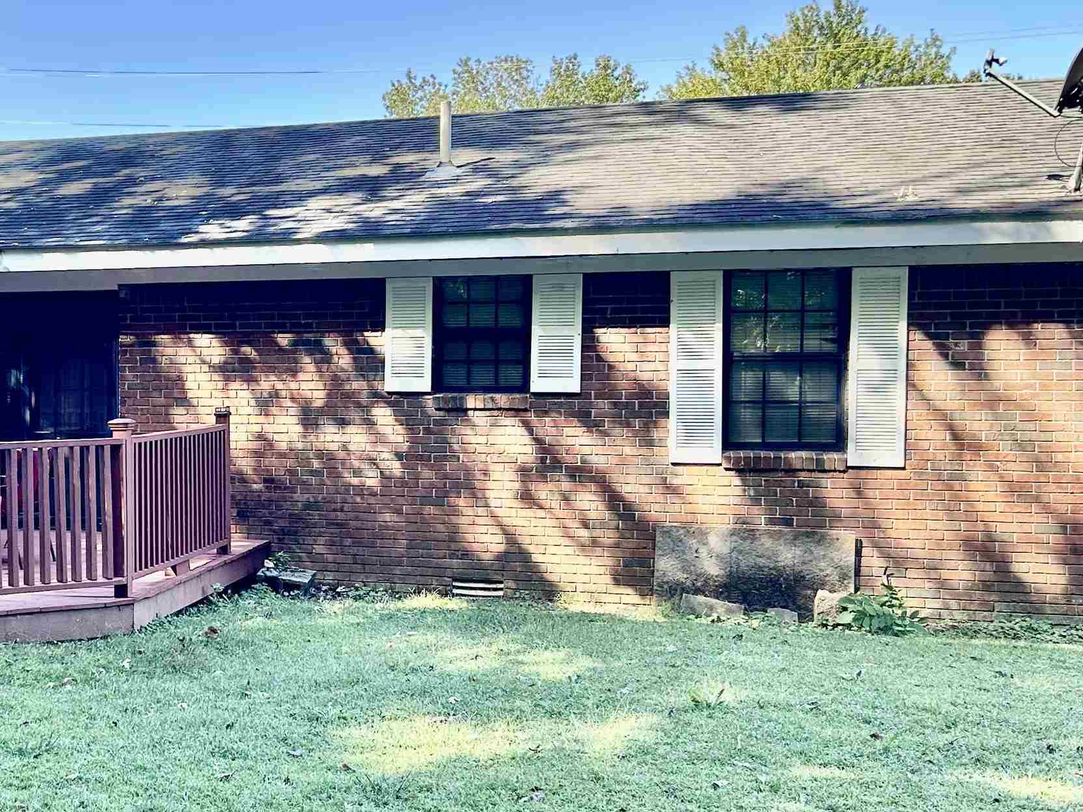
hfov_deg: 37.5
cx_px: 146
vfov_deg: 30.3
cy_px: 416
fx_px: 1502
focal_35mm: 48
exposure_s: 1/607
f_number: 1.5
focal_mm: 5.7
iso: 50
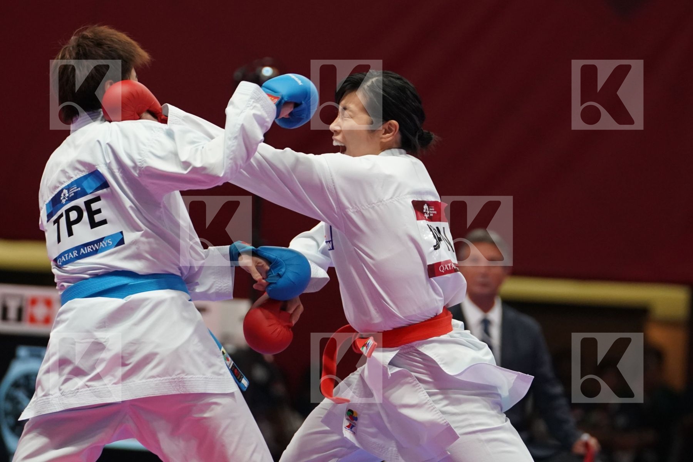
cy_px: 231
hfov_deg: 6.5
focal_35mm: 315
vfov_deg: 4.4
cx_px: 346
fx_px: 6063
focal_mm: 210
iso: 3200
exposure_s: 1/1000
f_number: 4
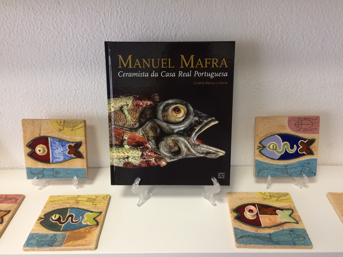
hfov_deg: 61.7
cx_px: 172
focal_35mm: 29
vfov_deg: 48.2
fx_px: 287
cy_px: 128
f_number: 2.2
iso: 100
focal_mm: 4.15
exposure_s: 1/33
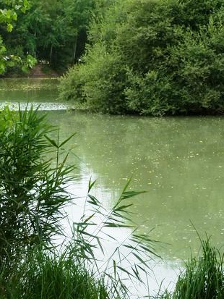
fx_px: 1052
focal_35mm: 122
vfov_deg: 16.1
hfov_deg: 12.1
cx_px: 152
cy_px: 74
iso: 125
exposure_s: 1/500
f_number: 3.3
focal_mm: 11.3
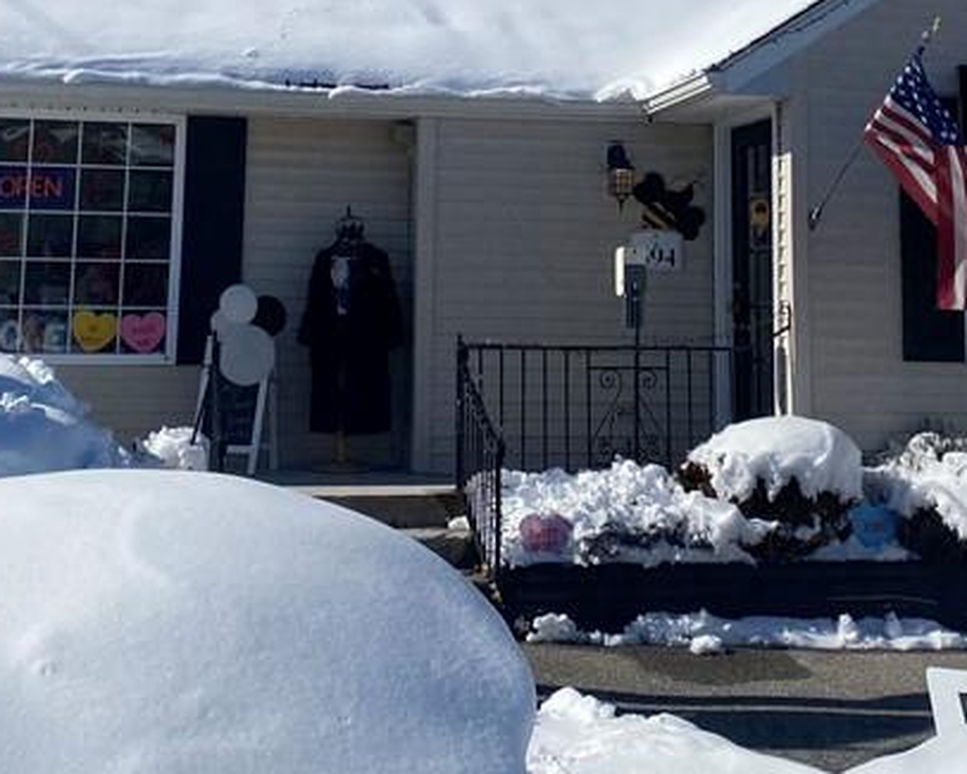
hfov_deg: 29.6
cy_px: 69
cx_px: 503
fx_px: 1832
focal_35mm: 64
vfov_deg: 23.2
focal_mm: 4.25
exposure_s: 1/6410
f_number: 1.8
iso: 32
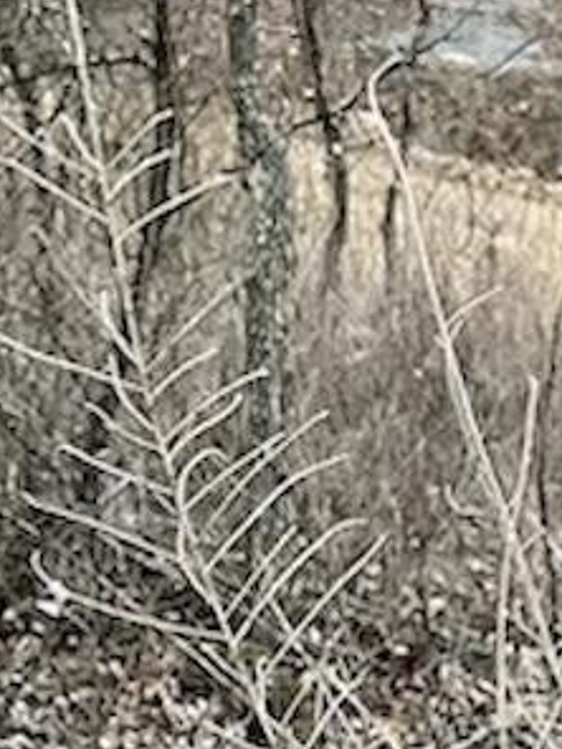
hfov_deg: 10.0
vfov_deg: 12.4
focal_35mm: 145
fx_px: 3139
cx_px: 792
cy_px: 1380
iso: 80
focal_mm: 3.99
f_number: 1.8
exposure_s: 1/60
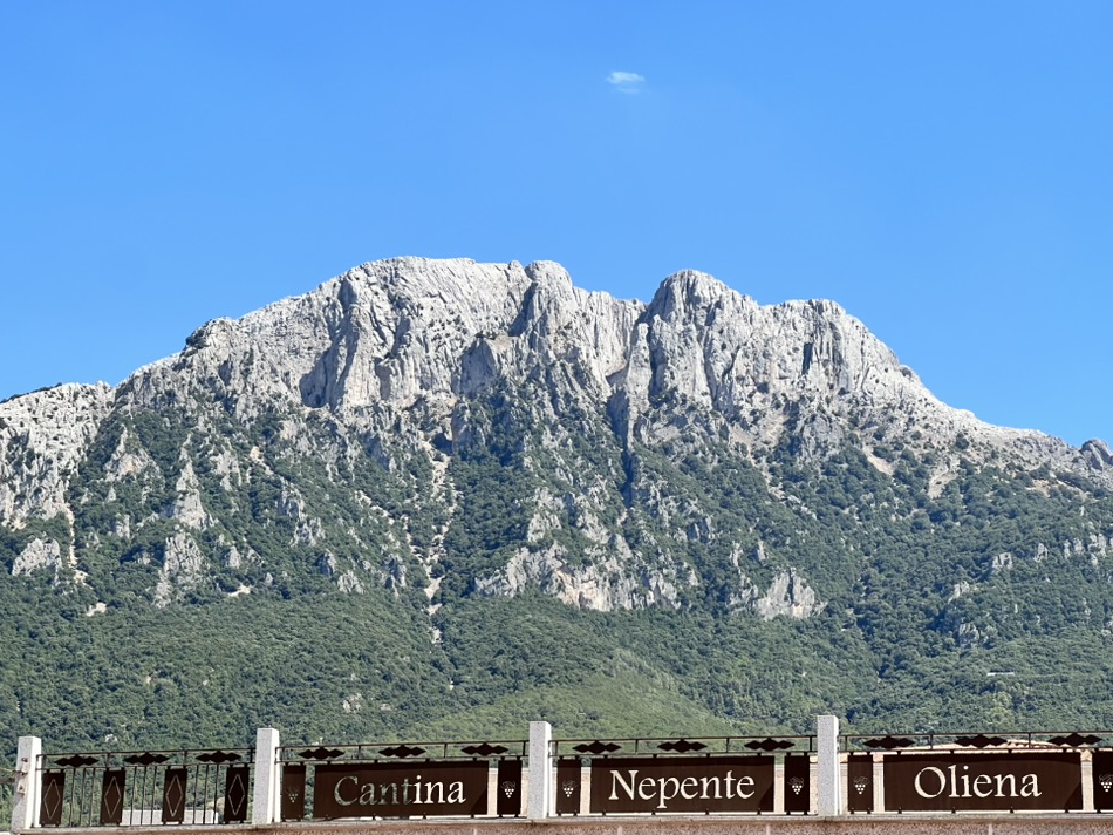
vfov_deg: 17.8
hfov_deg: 23.6
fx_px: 2668
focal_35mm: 83
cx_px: 586
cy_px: 410
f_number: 2.8
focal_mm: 9
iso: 32
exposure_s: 1/708
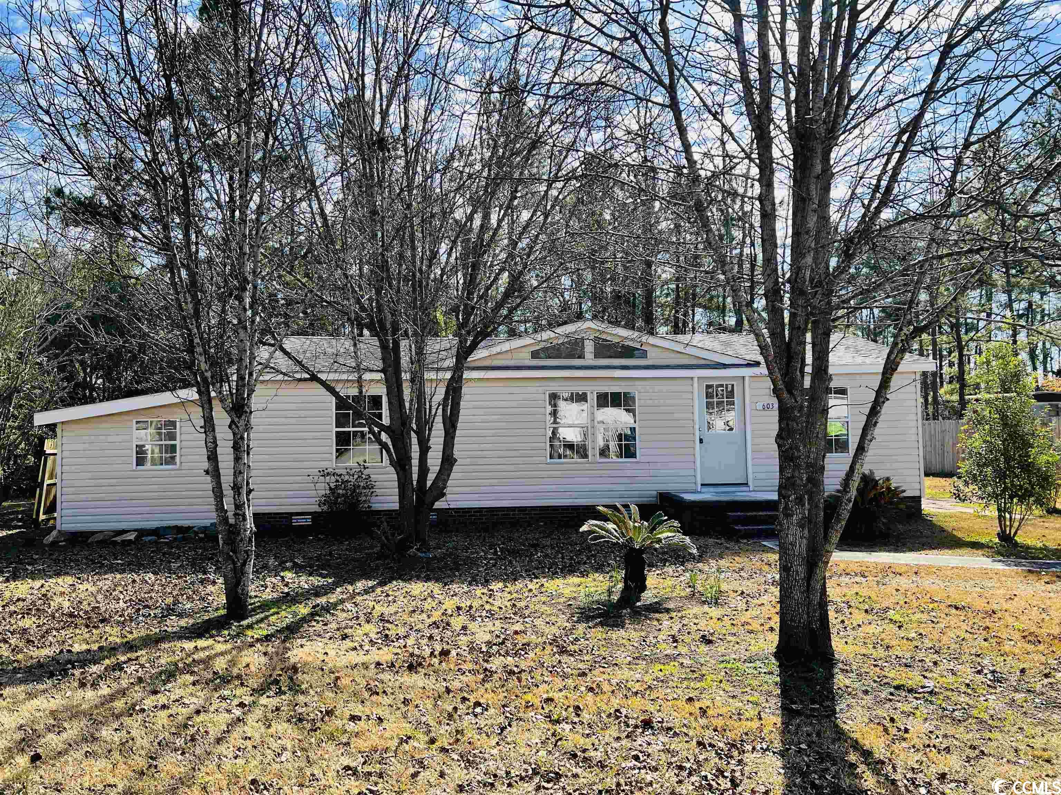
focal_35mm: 26
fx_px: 797
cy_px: 398
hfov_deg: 67.3
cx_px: 530
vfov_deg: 53.1
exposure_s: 1/1808
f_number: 1.5
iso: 50
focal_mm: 5.7
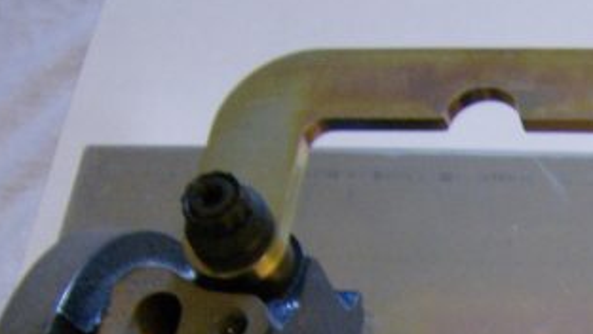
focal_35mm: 97
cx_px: 618
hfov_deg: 21.1
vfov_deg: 12.0
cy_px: 482
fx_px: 1526
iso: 200
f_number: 2.8
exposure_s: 1/6.32
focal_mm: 6
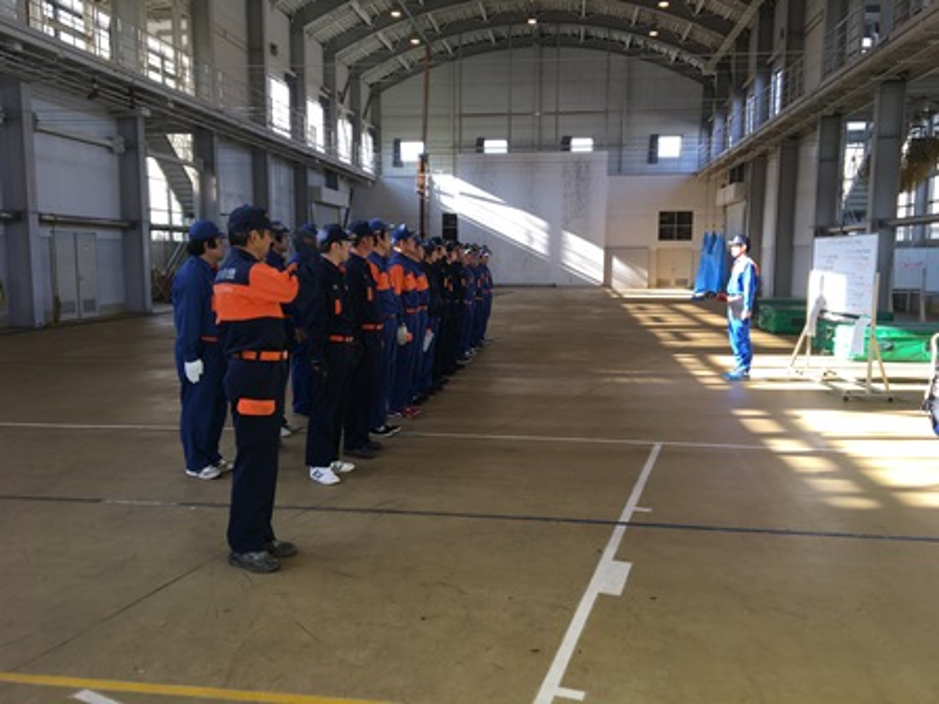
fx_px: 787
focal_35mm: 29
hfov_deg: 61.7
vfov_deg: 48.2
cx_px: 470
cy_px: 352
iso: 25
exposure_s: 1/60
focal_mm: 4.15
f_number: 2.2
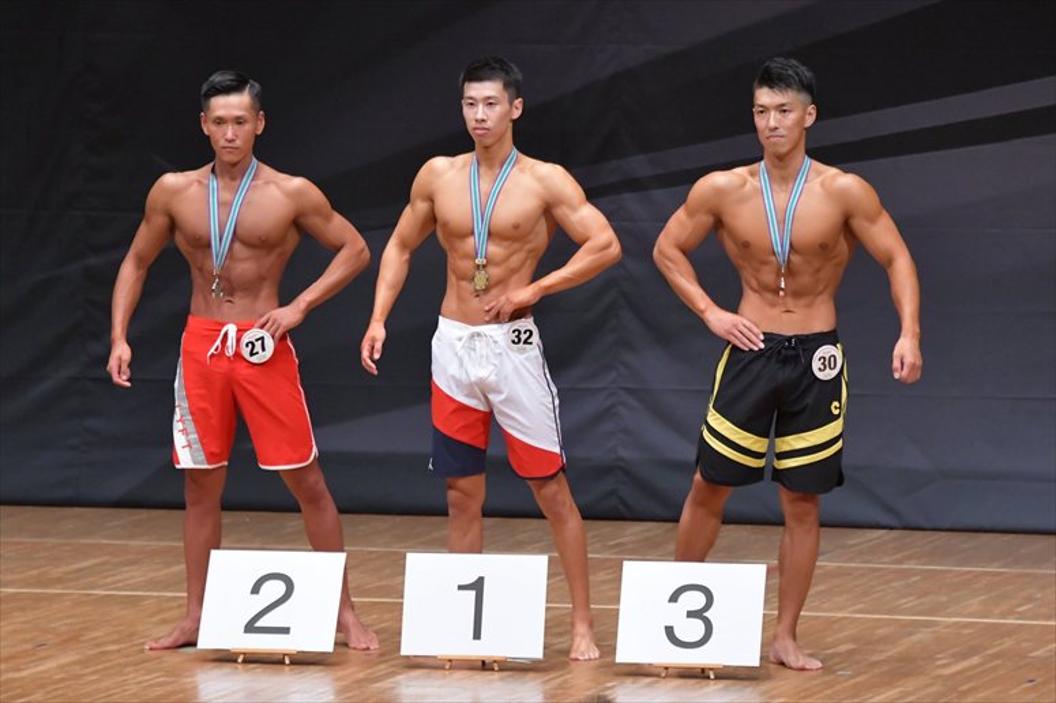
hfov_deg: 7.6
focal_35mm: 270
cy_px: 352
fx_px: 7916
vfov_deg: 5.1
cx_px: 528
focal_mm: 180
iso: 6400
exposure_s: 1/400
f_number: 5.6
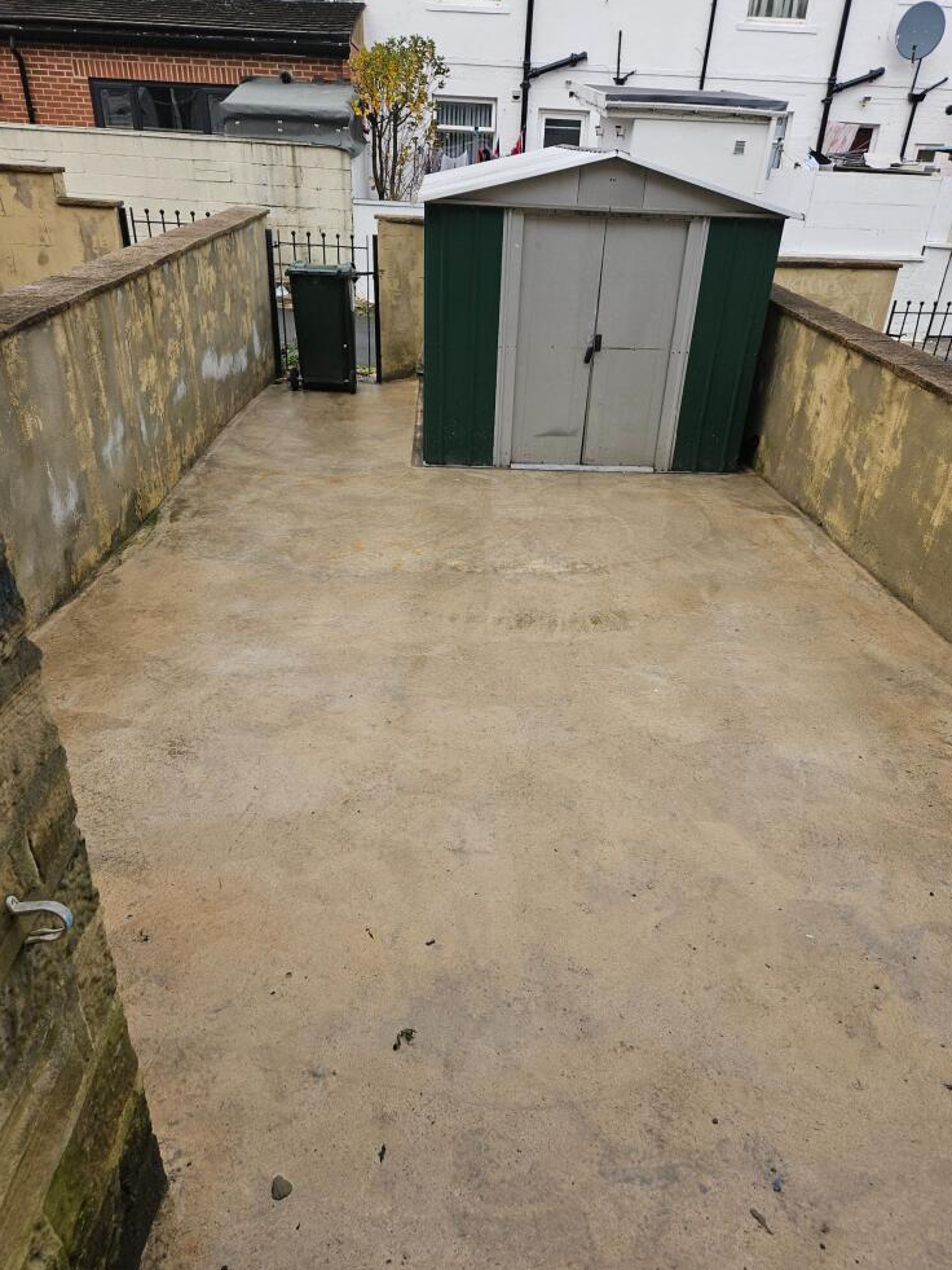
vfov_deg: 71.6
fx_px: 880
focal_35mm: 24
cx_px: 495
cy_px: 654
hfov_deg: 56.8
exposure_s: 1/239
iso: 25
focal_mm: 5.4
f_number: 1.8
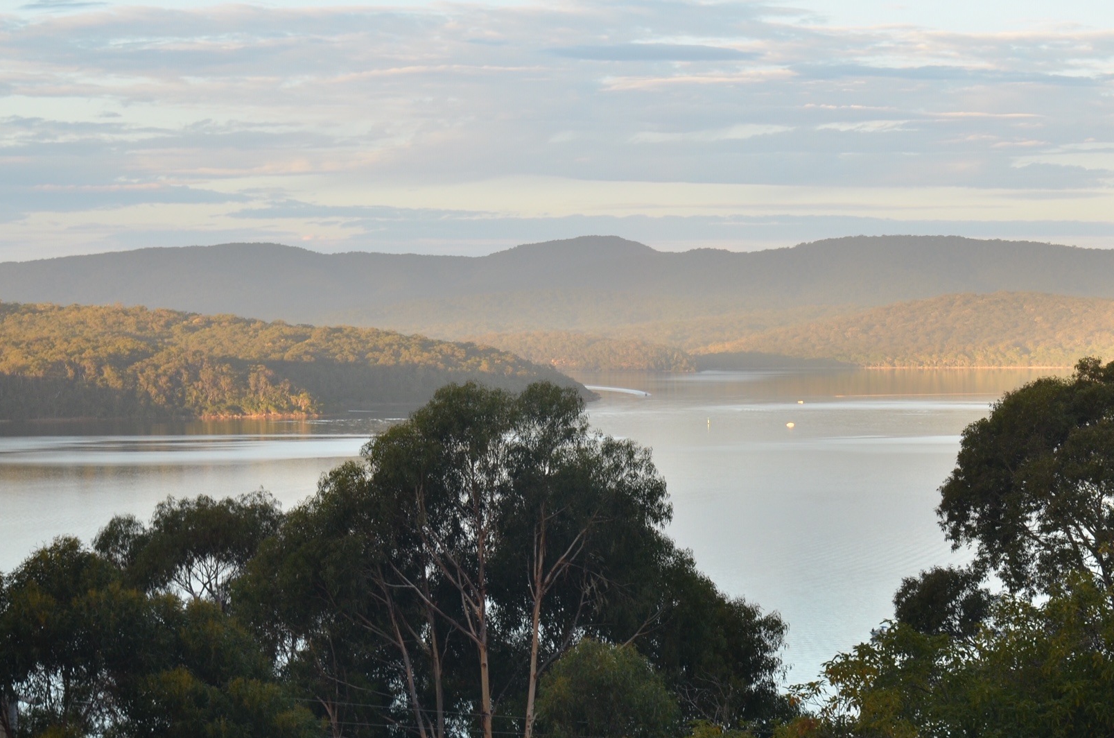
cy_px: 411
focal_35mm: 115
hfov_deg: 17.8
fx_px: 3551
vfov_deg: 11.9
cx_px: 785
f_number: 7.1
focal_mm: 50
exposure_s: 1/50
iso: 200
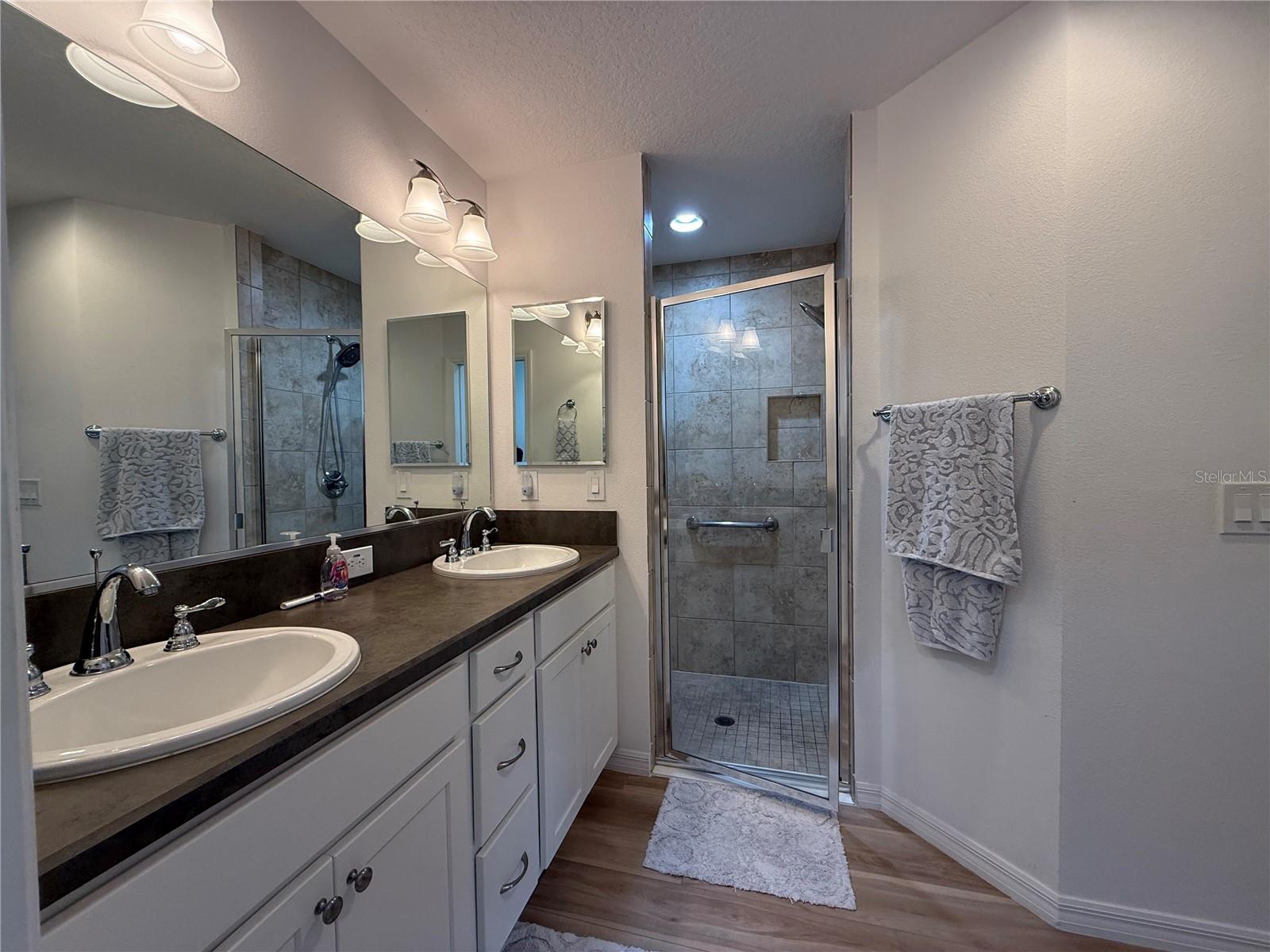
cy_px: 476
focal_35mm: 14
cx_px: 635
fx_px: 514
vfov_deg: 85.7
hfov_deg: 102.1
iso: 160
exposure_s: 1/120
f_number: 2.2
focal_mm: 2.22
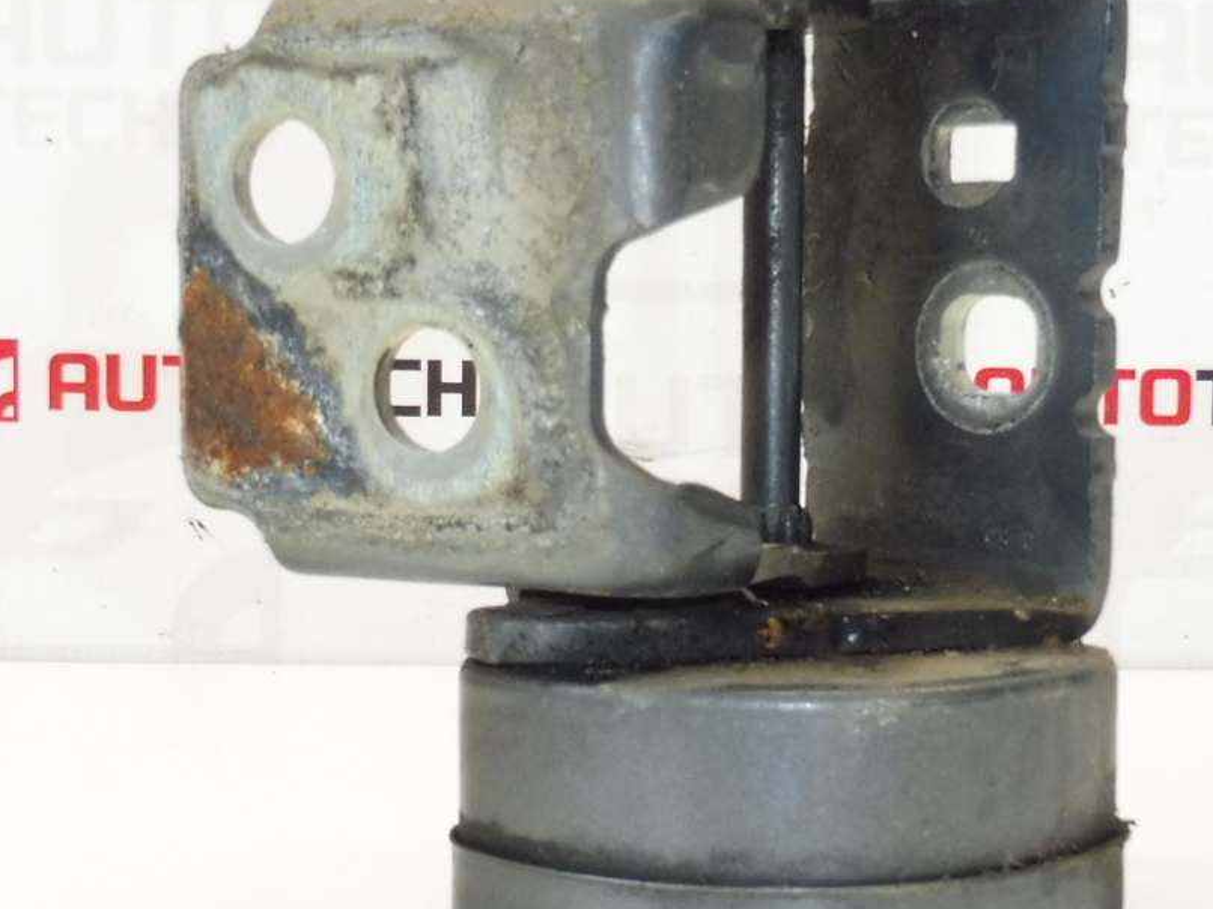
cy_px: 515
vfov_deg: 24.0
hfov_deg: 31.6
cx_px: 697
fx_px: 2137
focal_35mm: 61
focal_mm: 4.3
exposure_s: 1/80
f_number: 3.5
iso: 200
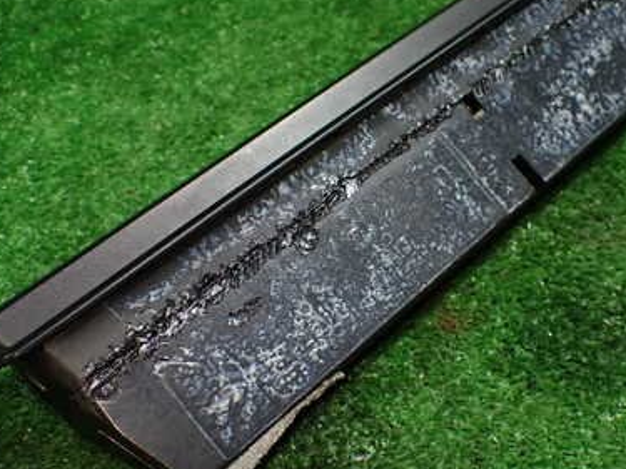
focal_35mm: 48
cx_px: 369
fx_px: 868
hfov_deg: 39.5
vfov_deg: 30.2
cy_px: 230
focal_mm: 5.4
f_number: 2.3
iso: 640
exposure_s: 1/125
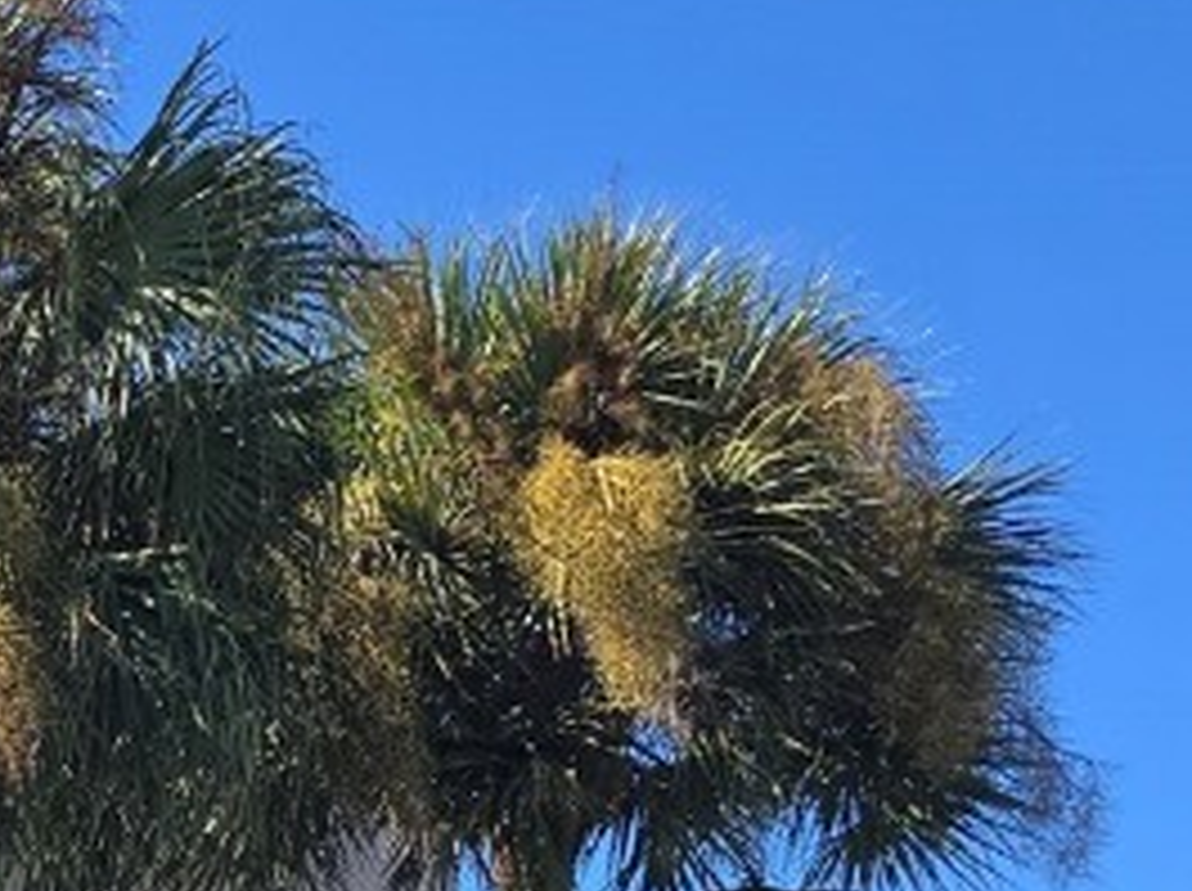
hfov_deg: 17.8
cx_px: -927
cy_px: 1012
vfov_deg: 16.0
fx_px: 3061
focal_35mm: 89
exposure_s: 1/483
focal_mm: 6.3
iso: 12
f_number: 1.7
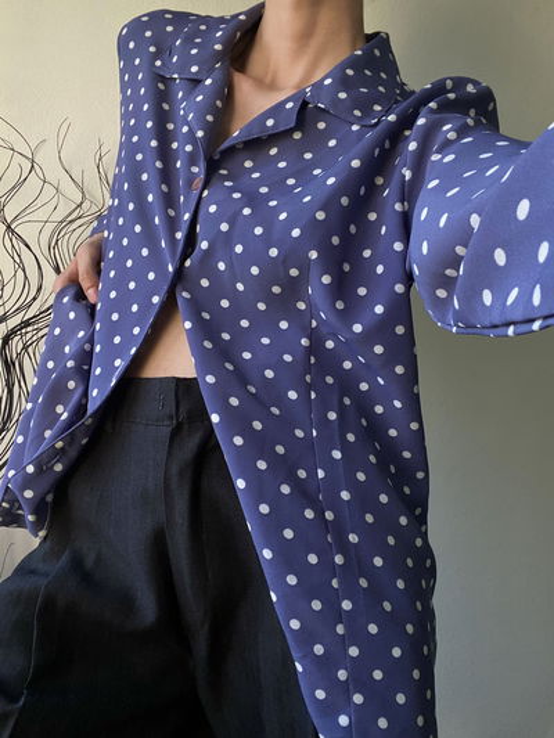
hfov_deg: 46.8
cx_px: 277
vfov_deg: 60.0
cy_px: 369
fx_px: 640
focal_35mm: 30
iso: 125
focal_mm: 2.71
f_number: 2.2
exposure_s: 1/60
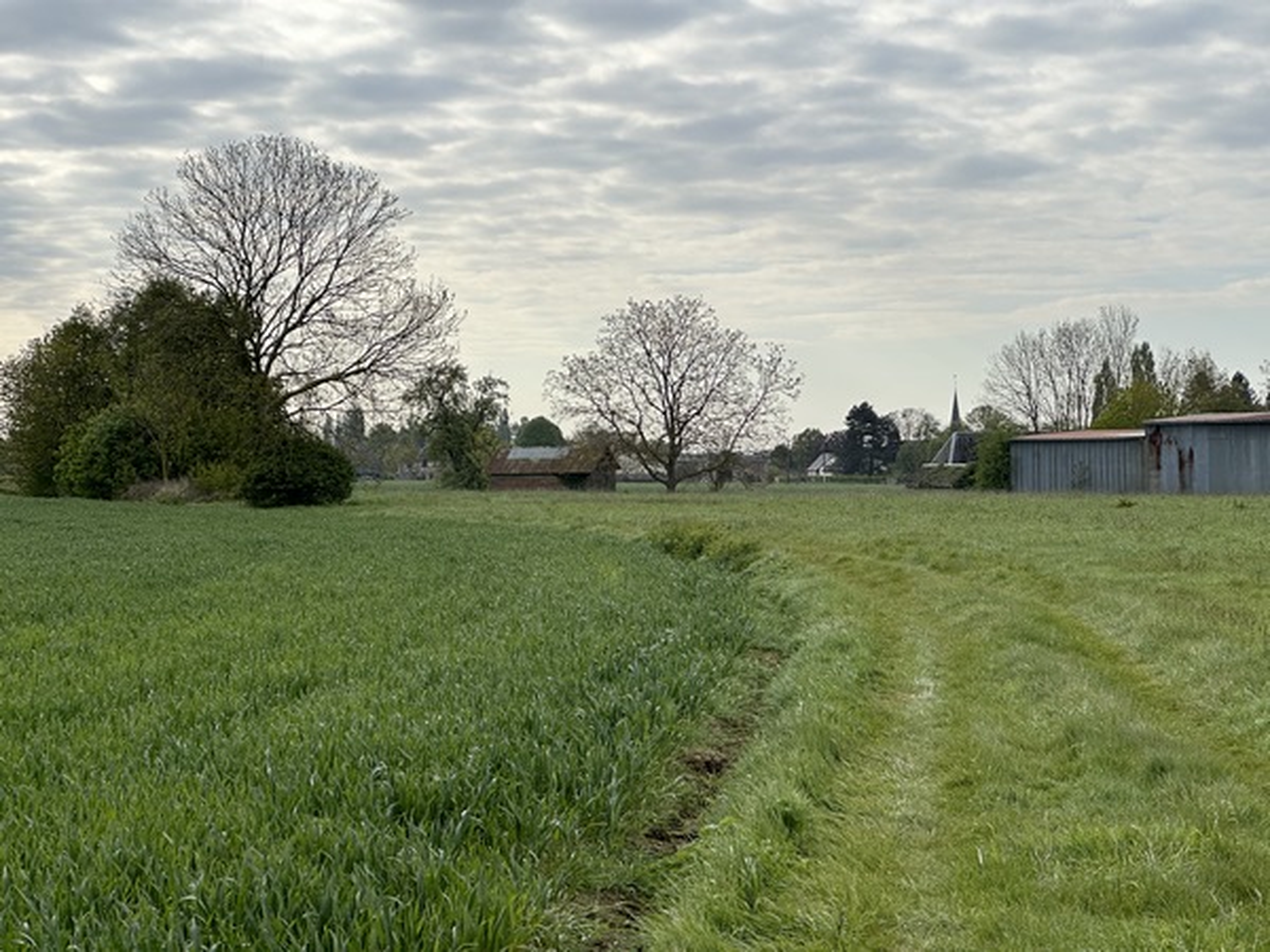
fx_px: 2825
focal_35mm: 77
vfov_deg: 19.1
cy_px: 476
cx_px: 635
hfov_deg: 25.3
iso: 32
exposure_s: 1/664
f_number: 2.8
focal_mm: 9
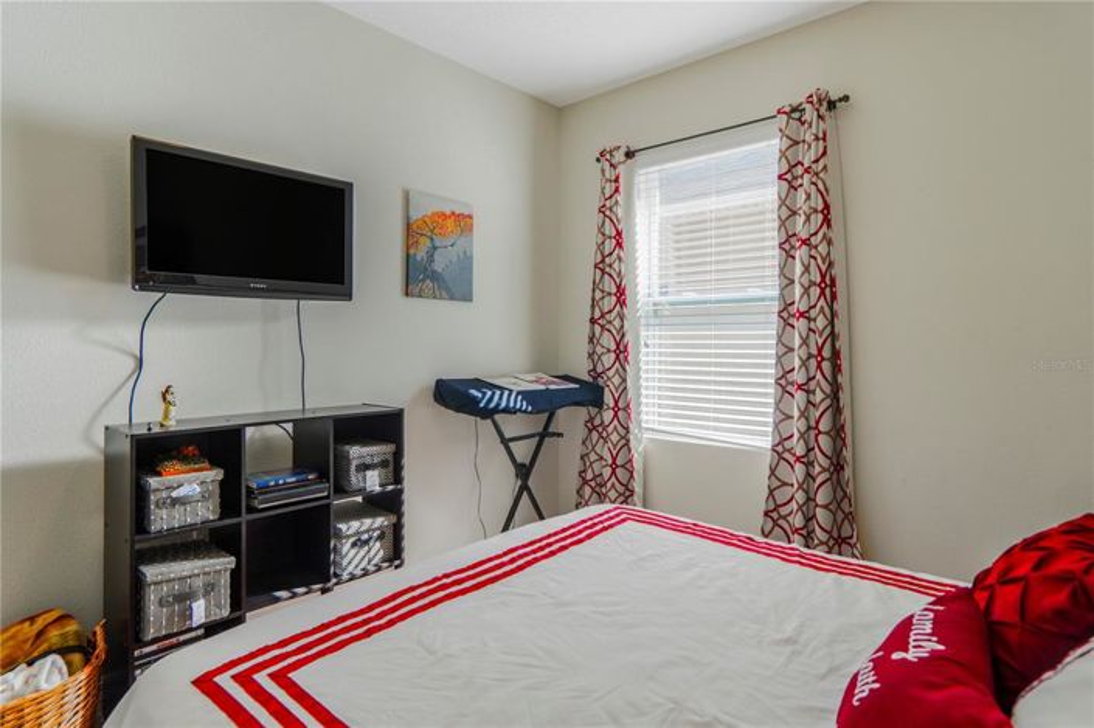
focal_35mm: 18
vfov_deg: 67.3
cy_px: 364
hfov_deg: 90.0
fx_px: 547
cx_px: 547
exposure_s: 1/60
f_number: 2.8
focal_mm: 12
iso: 100
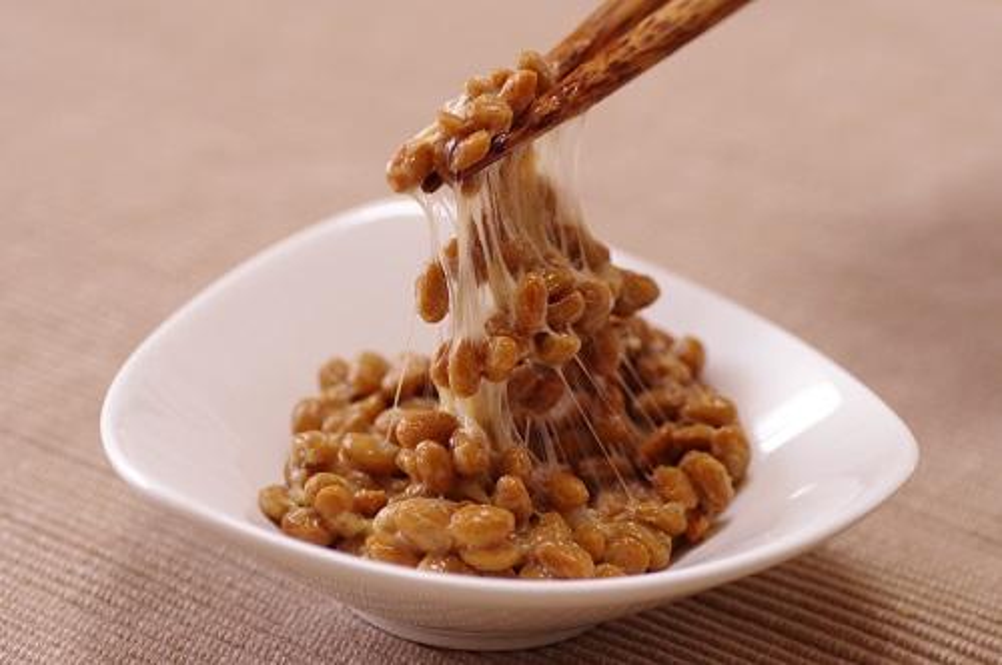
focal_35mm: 135
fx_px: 3753
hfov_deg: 15.2
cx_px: 501
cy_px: 332
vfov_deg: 10.1
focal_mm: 90
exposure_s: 1/80
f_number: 4.5
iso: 800
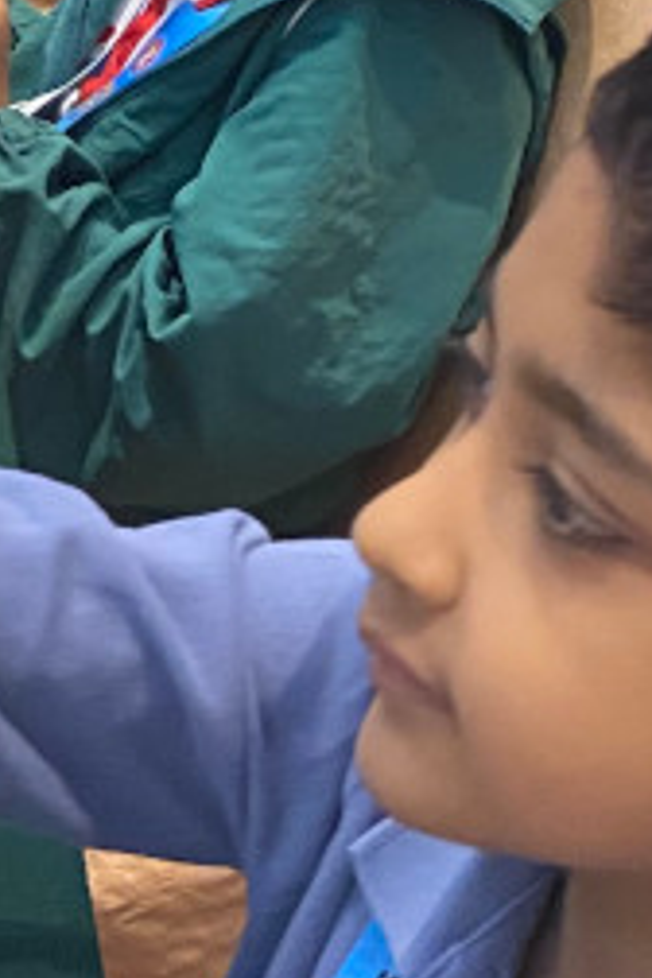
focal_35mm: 129
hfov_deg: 9.4
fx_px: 3504
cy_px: 512
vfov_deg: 15.9
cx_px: -951
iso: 200
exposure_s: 1/50
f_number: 1.8
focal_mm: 4.25
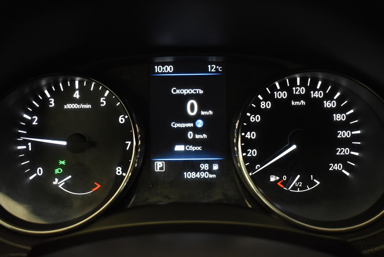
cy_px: 128
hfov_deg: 53.1
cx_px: 192
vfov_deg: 37.0
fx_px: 384
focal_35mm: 36
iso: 1100
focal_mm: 24
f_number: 4
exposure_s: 1/40
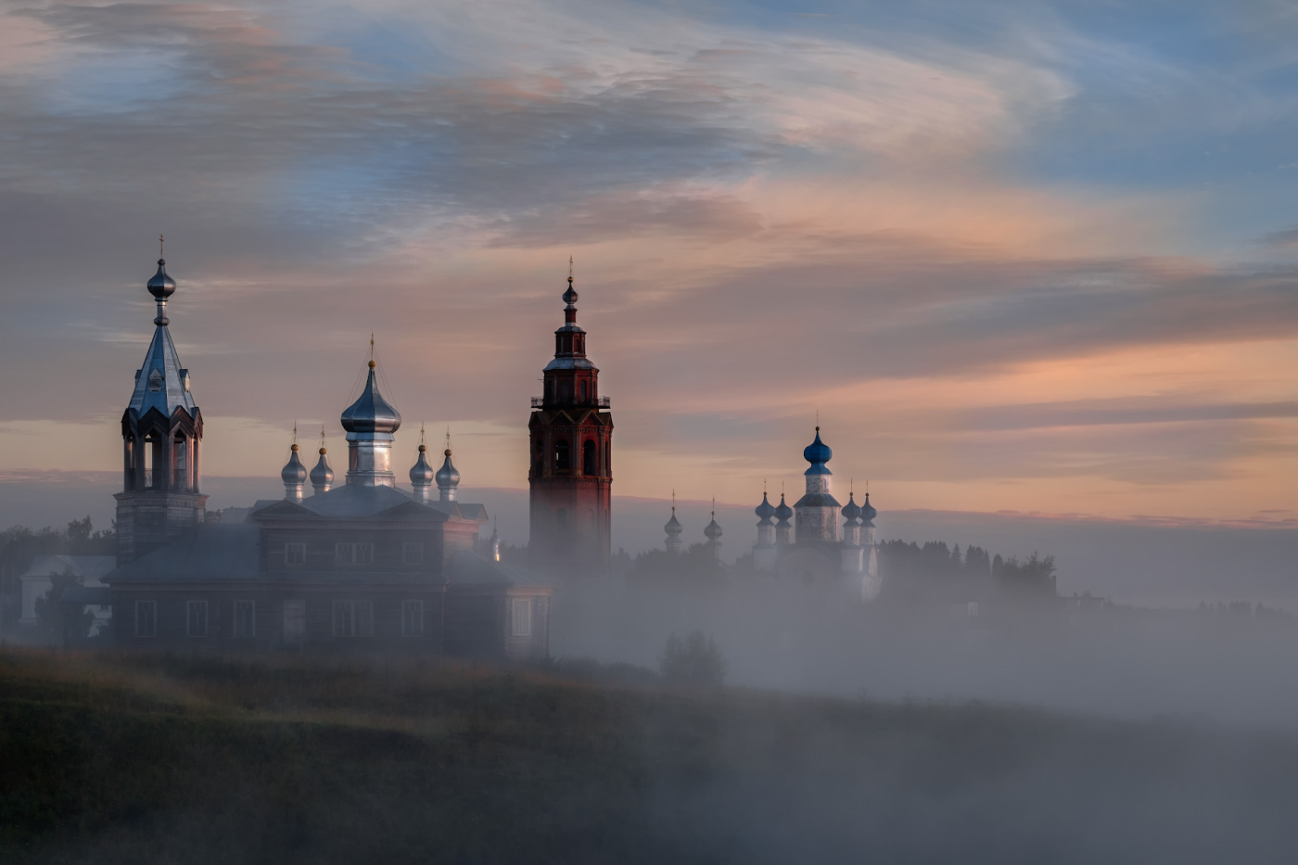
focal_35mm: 107
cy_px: 432
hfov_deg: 19.1
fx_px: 3857
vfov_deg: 12.8
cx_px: 649
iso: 400
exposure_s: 1/75
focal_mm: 71.5
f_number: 11
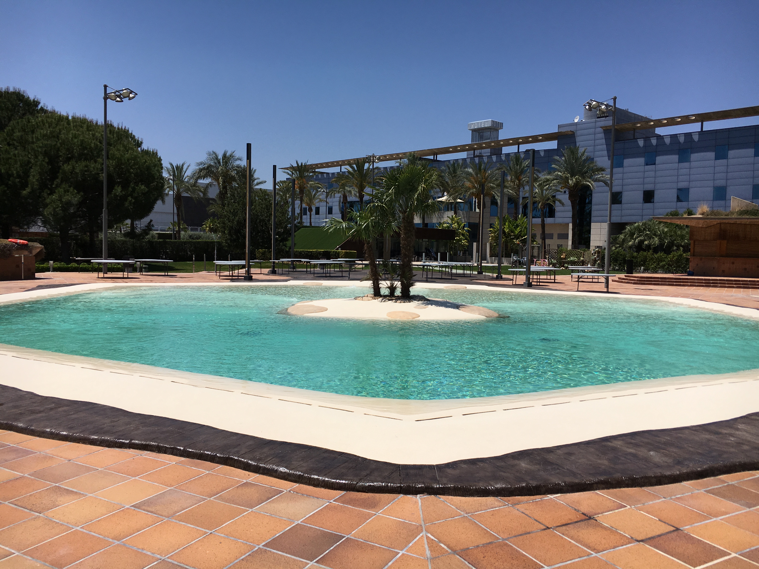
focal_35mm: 29
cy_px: 284
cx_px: 380
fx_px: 636
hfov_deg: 61.7
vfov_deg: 48.2
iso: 25
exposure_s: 1/4049
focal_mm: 4.15
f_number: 2.2
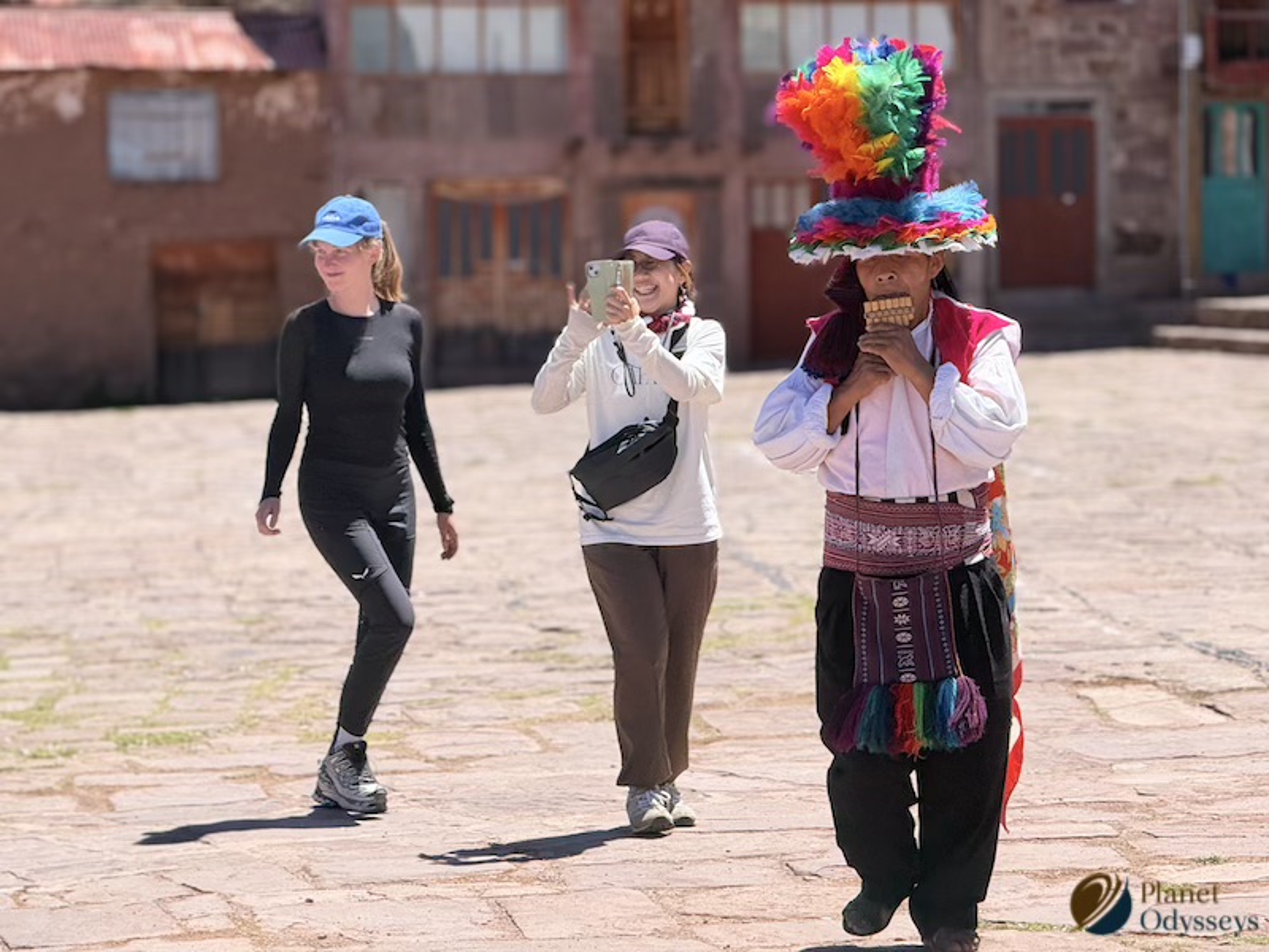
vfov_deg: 12.3
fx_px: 4399
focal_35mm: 120
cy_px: 476
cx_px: 634
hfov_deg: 16.4
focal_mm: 15.66
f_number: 2.8
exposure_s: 1/1064
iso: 64
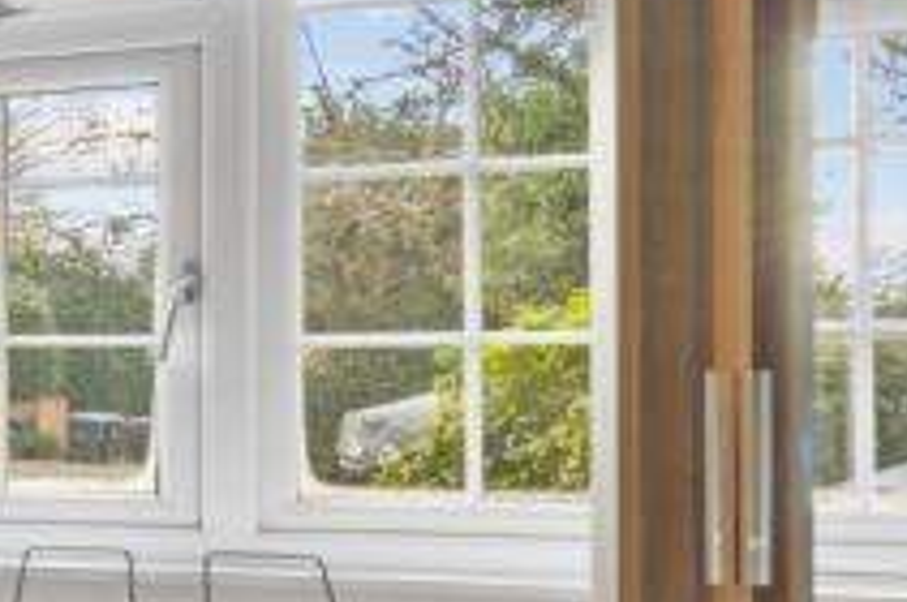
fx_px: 1711
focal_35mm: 68
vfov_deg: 19.8
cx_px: -1045
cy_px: 432
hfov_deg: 17.4
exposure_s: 3
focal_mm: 14
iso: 200
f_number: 16
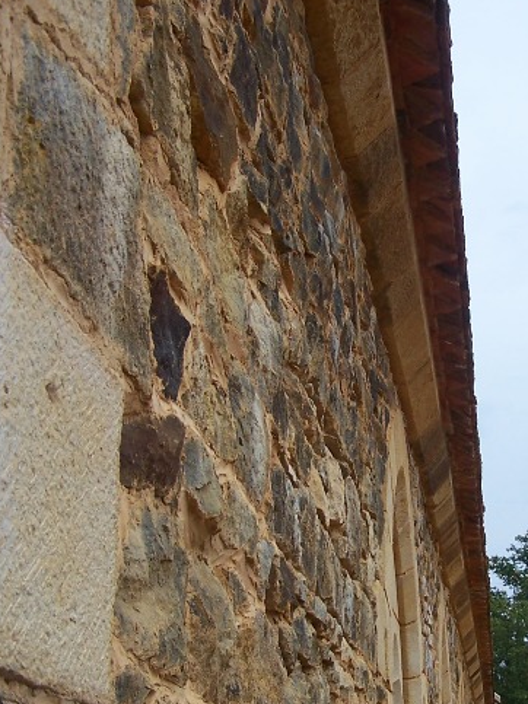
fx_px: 1282
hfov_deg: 23.1
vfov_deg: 30.5
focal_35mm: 63
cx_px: 385
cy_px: 477
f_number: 2.8
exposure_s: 1/500
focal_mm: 6.3
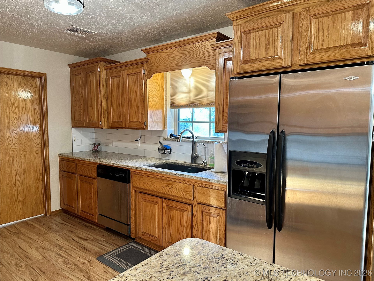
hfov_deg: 71.6
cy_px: 140
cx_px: 187
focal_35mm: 24
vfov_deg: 56.8
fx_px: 259
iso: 250
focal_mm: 6.86
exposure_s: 1/60
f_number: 1.78
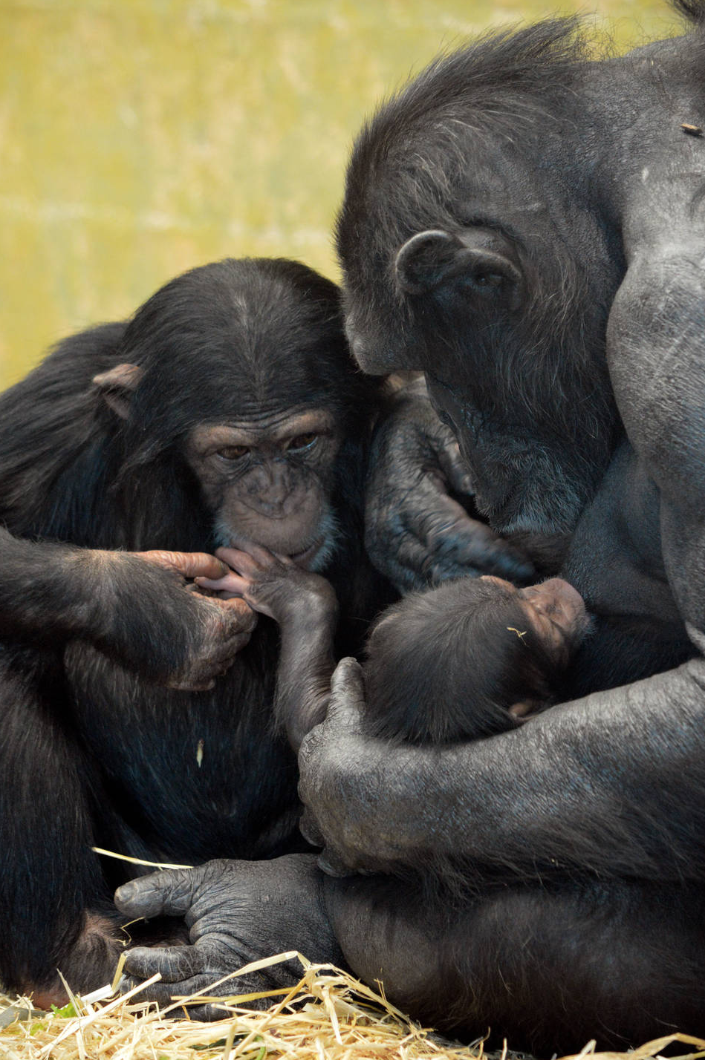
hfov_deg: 7.0
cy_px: 533
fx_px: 5740
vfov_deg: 10.6
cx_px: 357
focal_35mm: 195
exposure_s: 1/100
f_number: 4.8
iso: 1600
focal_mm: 116
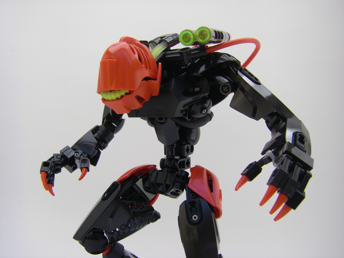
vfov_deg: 37.7
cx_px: 172
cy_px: 129
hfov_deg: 49.0
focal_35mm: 38
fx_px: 378
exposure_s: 1/250
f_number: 3.5
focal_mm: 6.3
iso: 64
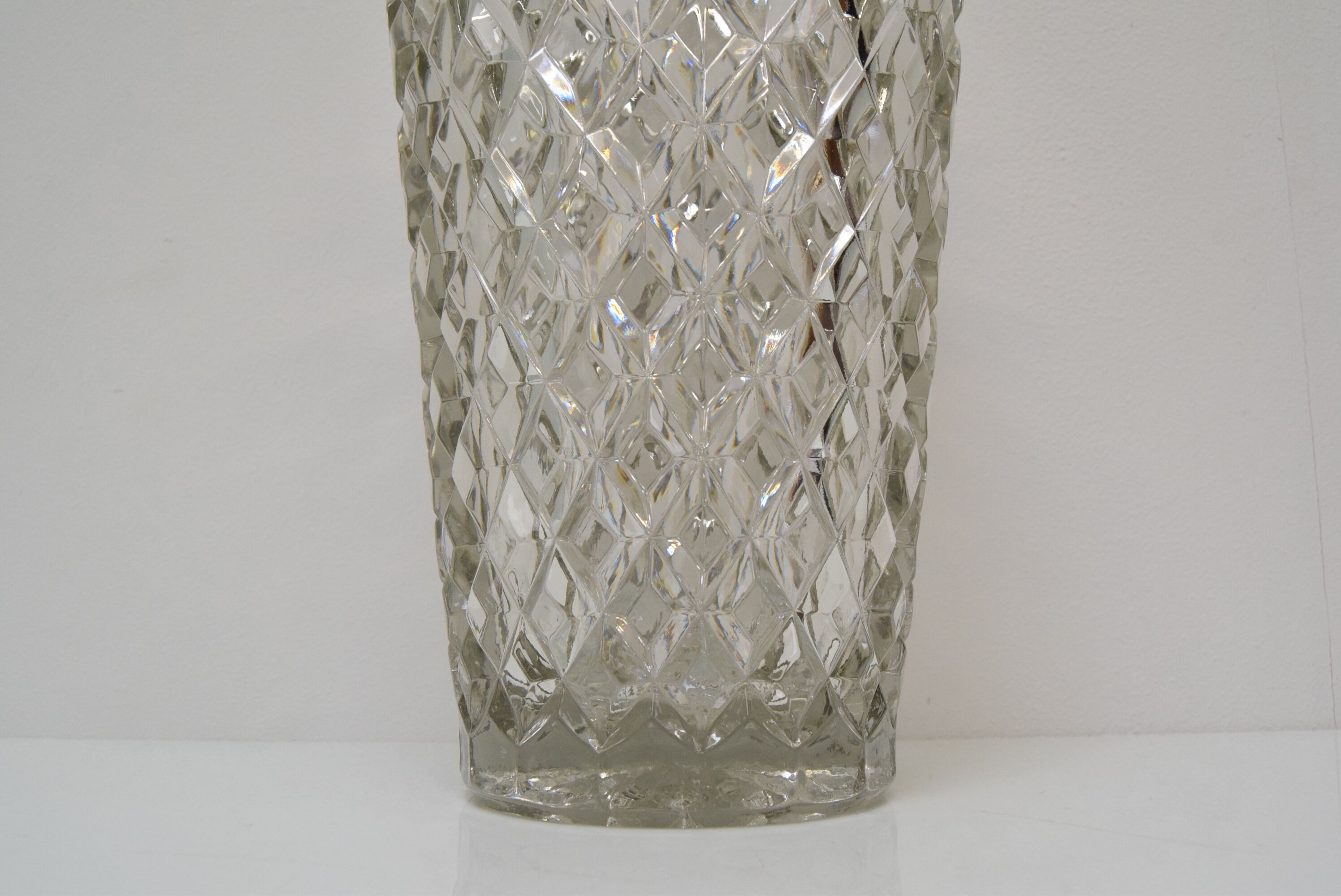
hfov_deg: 57.2
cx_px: 670
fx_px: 1230
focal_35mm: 33
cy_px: 448
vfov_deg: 40.0
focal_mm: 22
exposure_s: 1/250
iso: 1600
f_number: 8
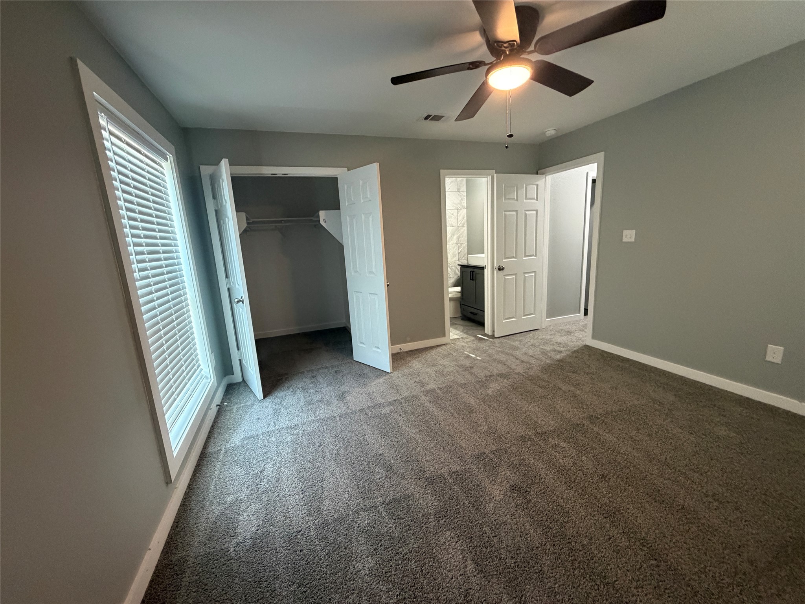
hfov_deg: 102.1
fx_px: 326
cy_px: 302
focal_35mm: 14
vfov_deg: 85.7
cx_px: 402
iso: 500
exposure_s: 1/60
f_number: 2.2
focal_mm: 2.22
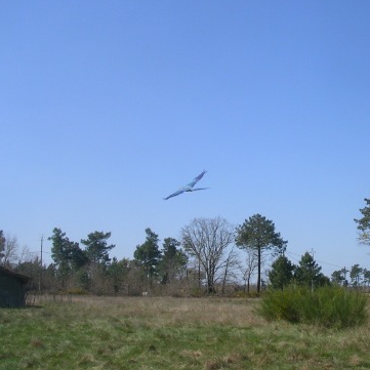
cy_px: 153
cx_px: 267
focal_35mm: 55
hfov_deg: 30.7
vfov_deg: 31.0
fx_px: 665
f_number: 5.6
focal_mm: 5.8
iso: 50
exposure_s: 1/330
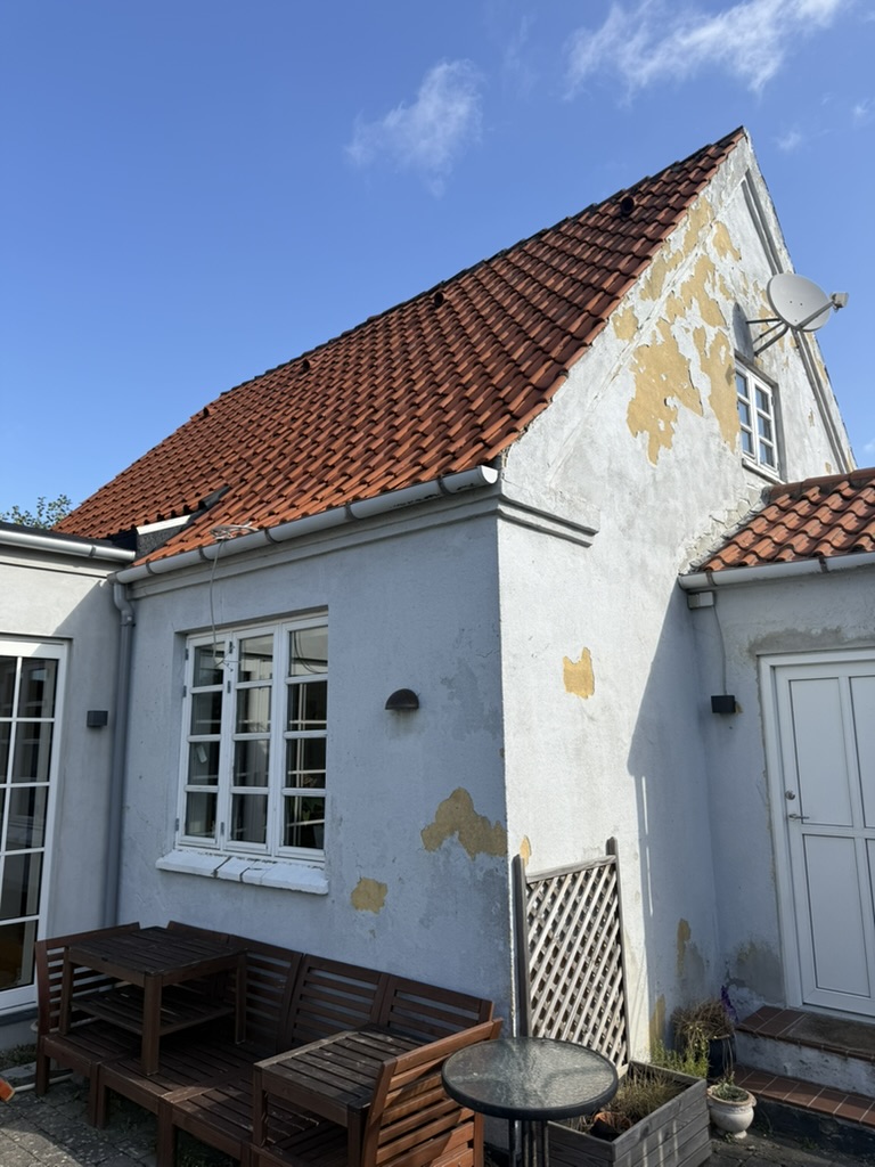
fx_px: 809
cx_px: 438
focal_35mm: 24
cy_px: 584
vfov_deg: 71.6
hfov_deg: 56.8
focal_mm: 6.76
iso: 80
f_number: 1.78
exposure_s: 1/3279
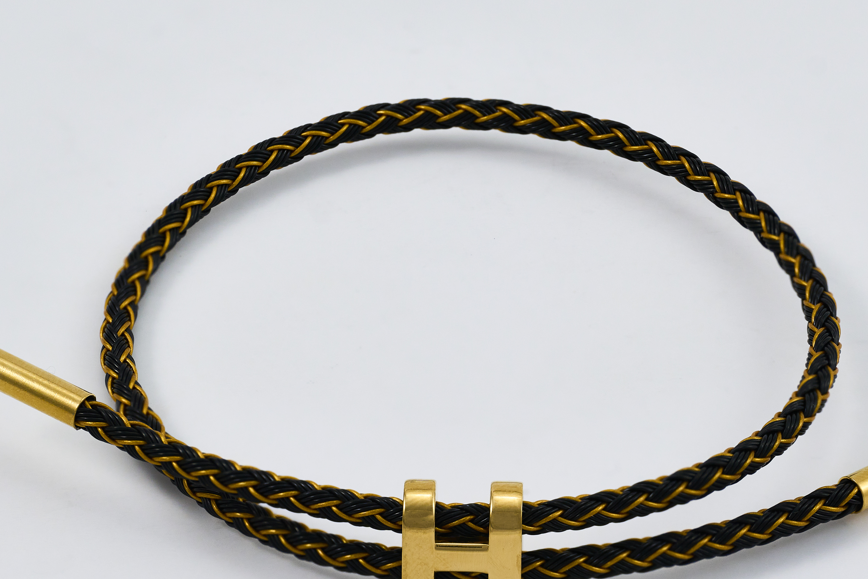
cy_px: 334
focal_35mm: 202
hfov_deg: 10.2
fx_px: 4870
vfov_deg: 6.8
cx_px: 462
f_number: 5.6
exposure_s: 1/160
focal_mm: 105
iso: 200
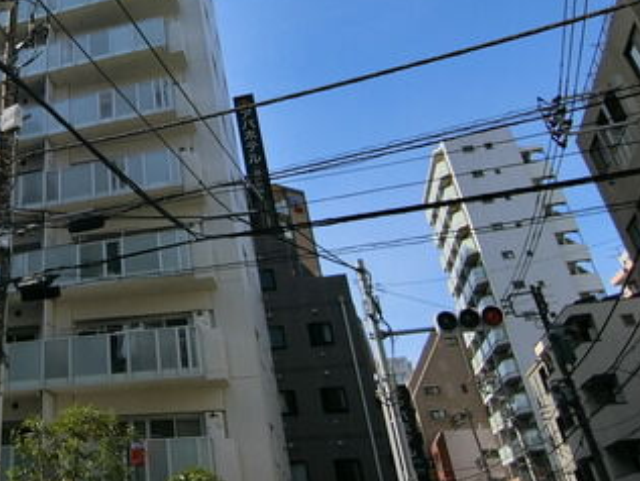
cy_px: 133
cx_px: 59
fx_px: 666
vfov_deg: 38.9
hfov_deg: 46.2
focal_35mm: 36
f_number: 6.9
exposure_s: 1/320
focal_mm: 4.06
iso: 80
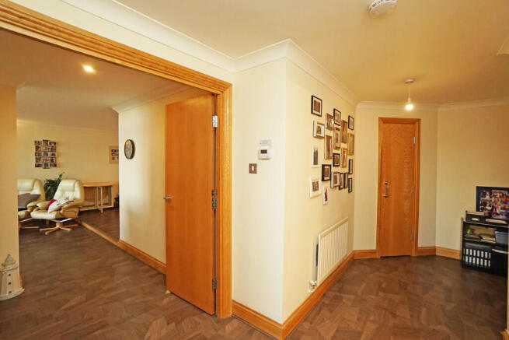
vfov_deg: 77.4
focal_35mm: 15
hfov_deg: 100.4
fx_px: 212
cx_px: 254
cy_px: 170
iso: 1250
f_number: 4
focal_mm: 10
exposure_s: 1/160
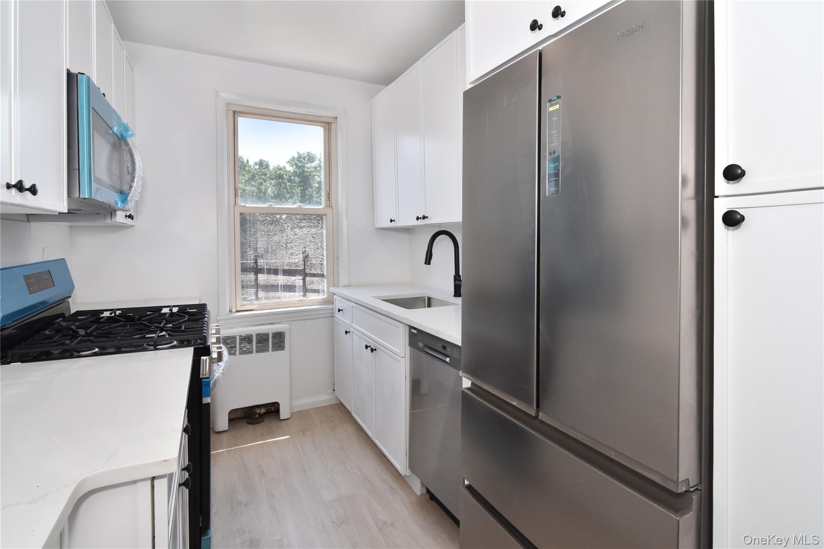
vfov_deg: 72.0
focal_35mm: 16
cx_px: 412
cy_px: 274
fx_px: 378
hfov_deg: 95.0
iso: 500
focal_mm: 11
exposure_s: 1/100
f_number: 11
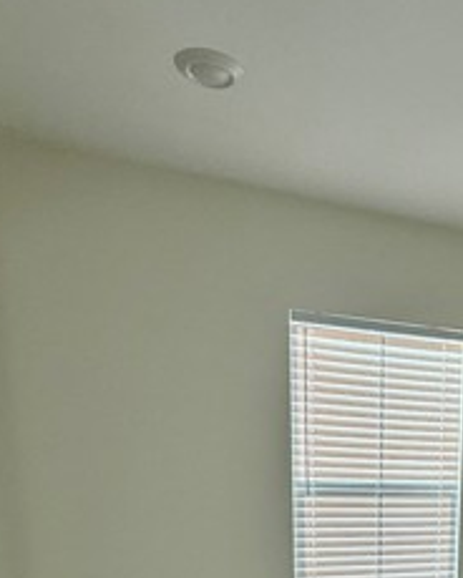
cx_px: 425
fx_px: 651
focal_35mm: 38
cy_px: 611
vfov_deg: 40.3
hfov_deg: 36.5
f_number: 2.2
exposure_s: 1/120
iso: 50
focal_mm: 2.22
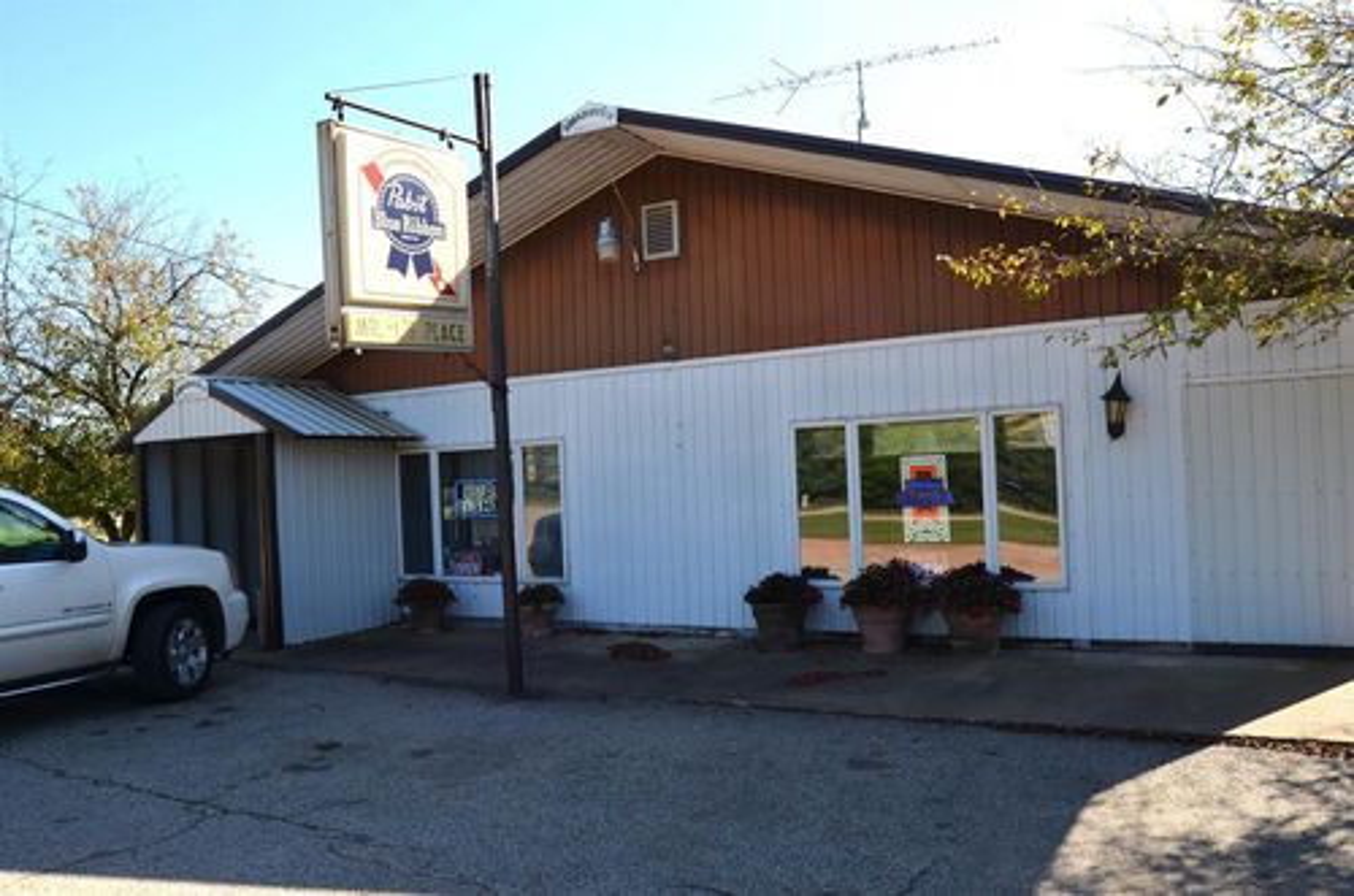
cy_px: 448
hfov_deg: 67.5
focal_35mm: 27
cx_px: 677
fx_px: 1013
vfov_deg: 47.7
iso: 200
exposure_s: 1/250
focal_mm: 18
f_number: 8
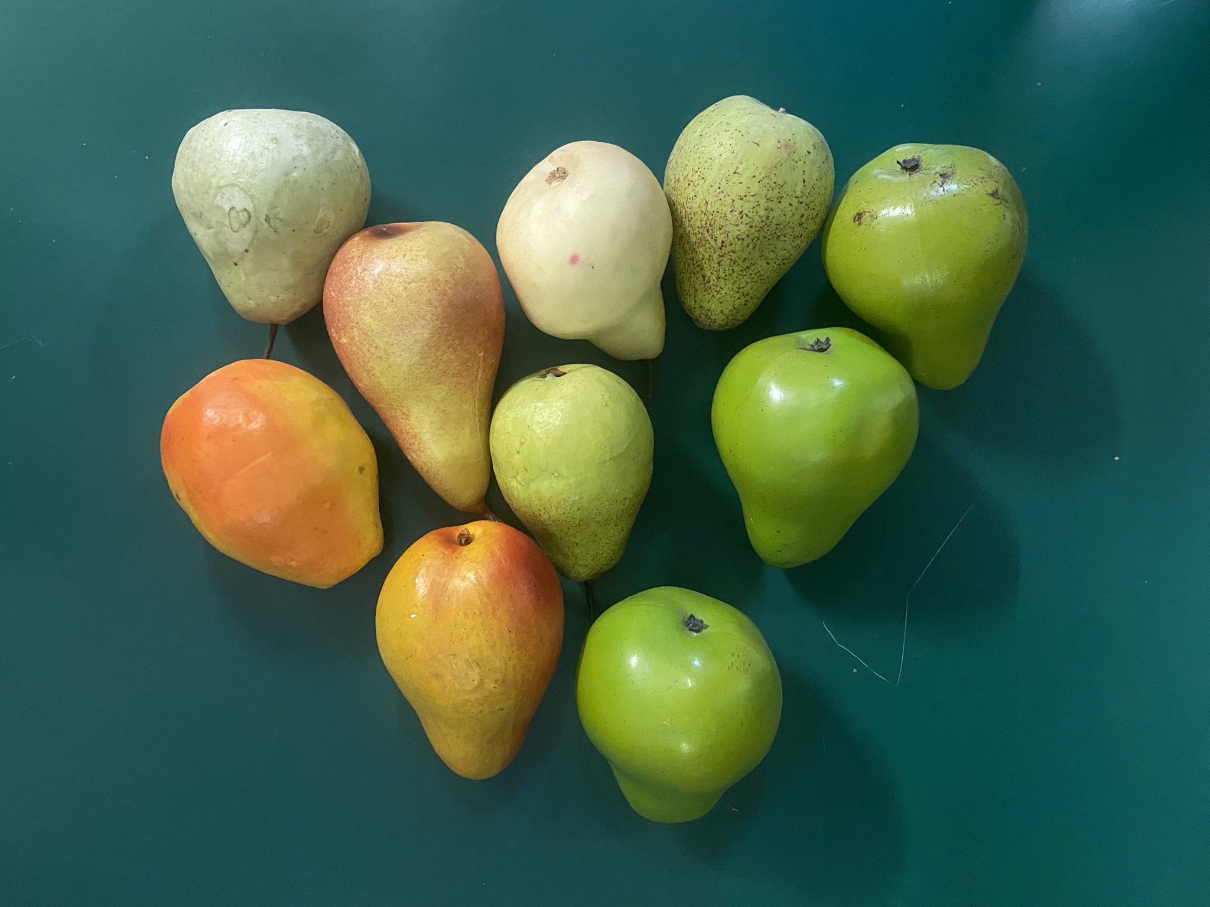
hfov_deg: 67.3
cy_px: 454
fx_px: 909
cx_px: 605
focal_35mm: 26
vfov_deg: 53.1
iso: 640
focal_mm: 4.25
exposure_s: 1/25
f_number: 1.8
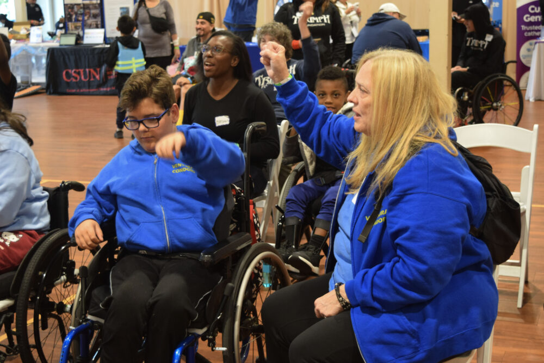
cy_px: 182
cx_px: 272
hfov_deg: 35.0
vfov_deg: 23.8
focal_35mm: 57
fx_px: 861
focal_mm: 38
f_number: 4.8
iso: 1600
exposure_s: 1/60
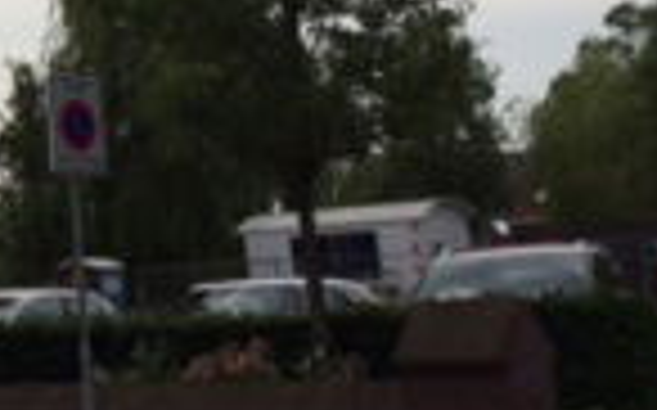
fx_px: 1879
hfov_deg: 18.1
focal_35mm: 105
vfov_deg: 12.3
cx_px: -261
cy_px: -29
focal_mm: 4.15
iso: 32
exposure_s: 1/3731
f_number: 2.2
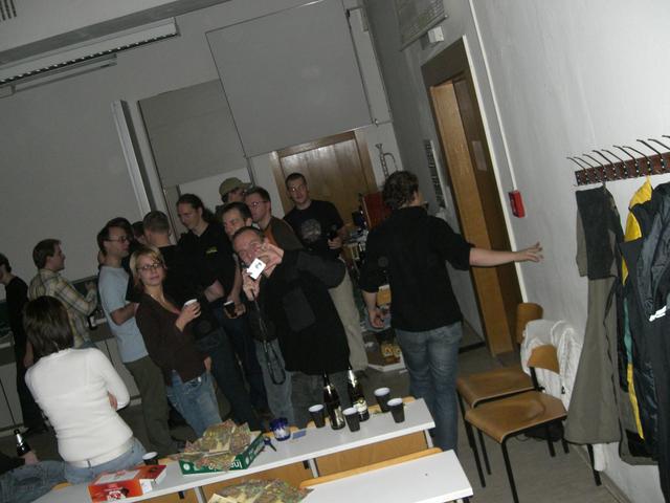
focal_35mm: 38
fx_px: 735
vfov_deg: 37.7
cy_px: 252
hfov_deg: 49.0
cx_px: 335
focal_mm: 6.3
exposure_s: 1/60
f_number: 3.1
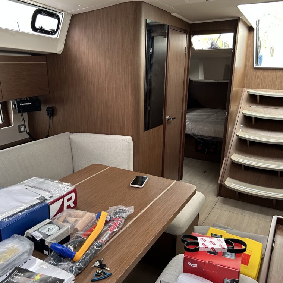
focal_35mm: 31
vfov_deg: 52.5
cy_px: 141
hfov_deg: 52.5
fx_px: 287
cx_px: 131
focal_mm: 5.7
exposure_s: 1/120
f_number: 1.5
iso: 125
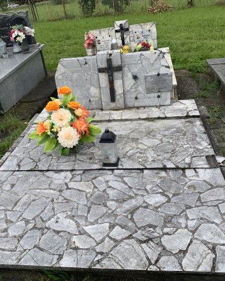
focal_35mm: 34
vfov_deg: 52.9
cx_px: 100
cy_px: 140
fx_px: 283
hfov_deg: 43.3
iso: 25
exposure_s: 1/1661
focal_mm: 4.25
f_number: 1.8
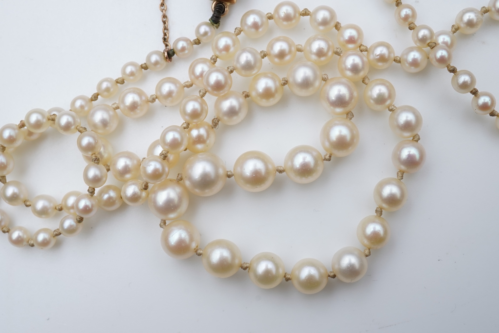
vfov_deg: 29.9
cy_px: 166
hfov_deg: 43.6
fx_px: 624
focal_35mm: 45
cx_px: 250
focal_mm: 30
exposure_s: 1/125
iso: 400
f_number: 18
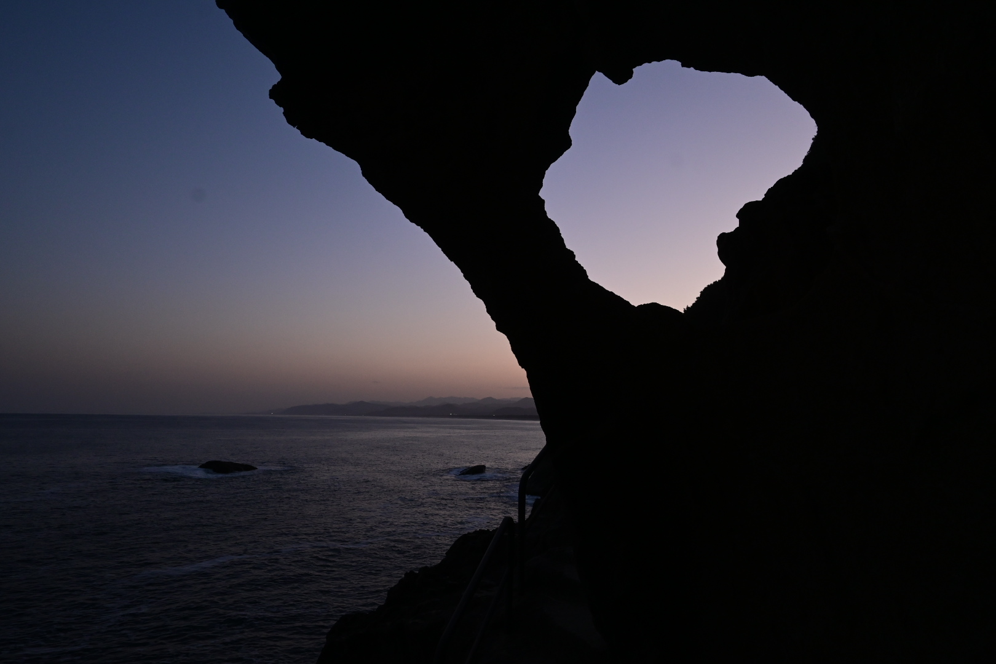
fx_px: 664
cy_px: 332
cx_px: 498
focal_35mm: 24
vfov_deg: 53.1
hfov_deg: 73.7
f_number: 8
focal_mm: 16
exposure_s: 1/30
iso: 720
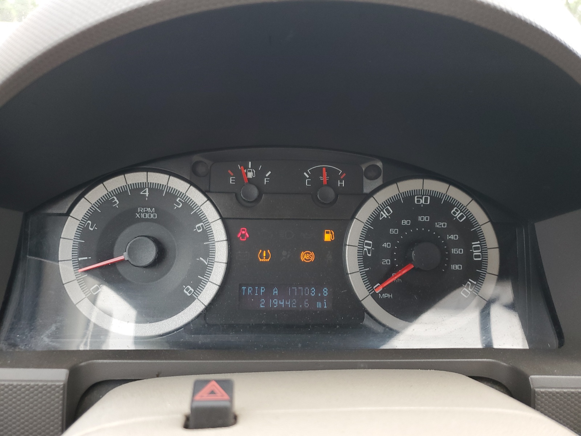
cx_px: 290
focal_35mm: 26
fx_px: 436
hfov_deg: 67.3
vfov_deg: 53.1
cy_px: 218
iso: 70
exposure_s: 1/120
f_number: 1.5
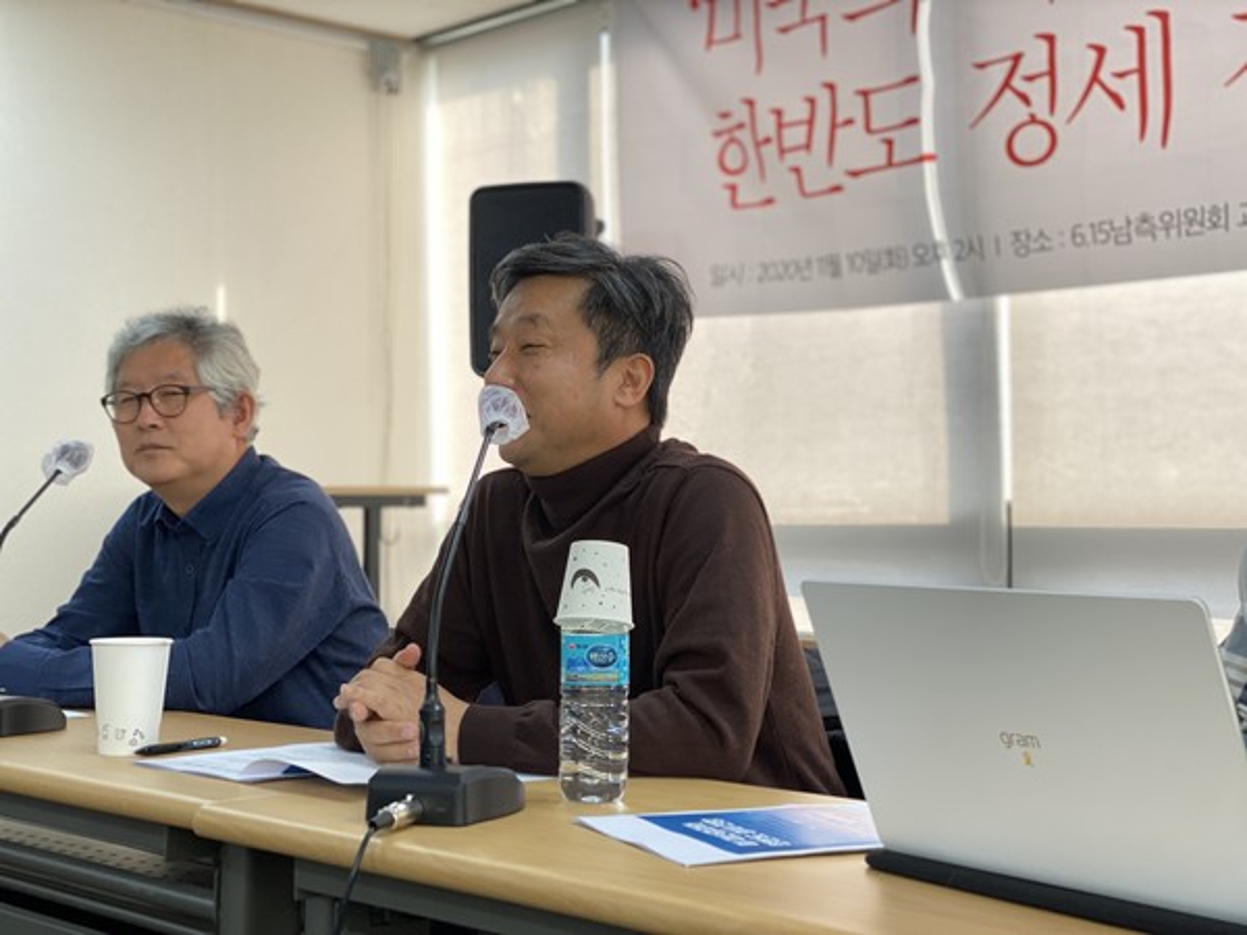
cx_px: 624
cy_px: 468
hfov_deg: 36.8
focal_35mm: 52
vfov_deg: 28.0
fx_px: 1873
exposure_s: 1/120
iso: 32
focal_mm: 6
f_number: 2
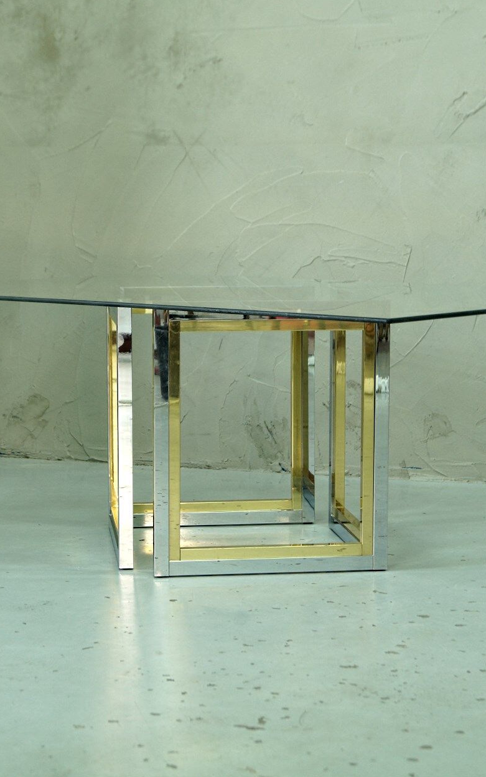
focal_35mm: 85
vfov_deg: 24.5
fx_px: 1790
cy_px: 388
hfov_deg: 15.5
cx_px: 255
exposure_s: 1/10
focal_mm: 55
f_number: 7.1
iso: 400
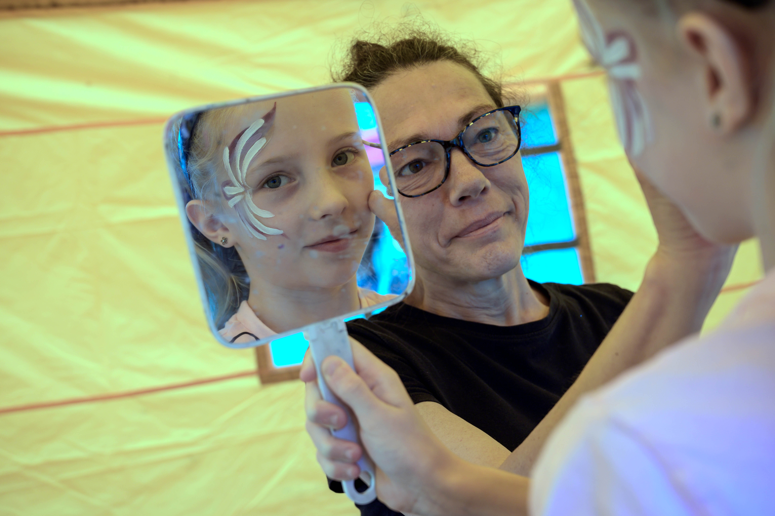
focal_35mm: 45
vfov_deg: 29.8
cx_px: 388
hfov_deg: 43.6
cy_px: 258
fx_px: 968
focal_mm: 45
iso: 200
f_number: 5
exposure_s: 1/400
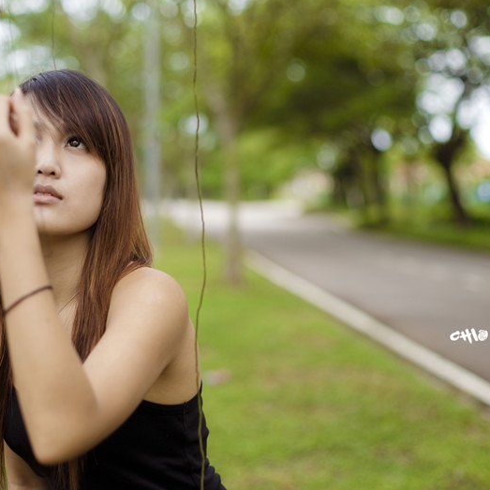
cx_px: 227
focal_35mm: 65
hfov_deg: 26.5
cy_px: 245
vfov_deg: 26.5
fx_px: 1041
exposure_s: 1/500
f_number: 2
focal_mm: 50
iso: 100
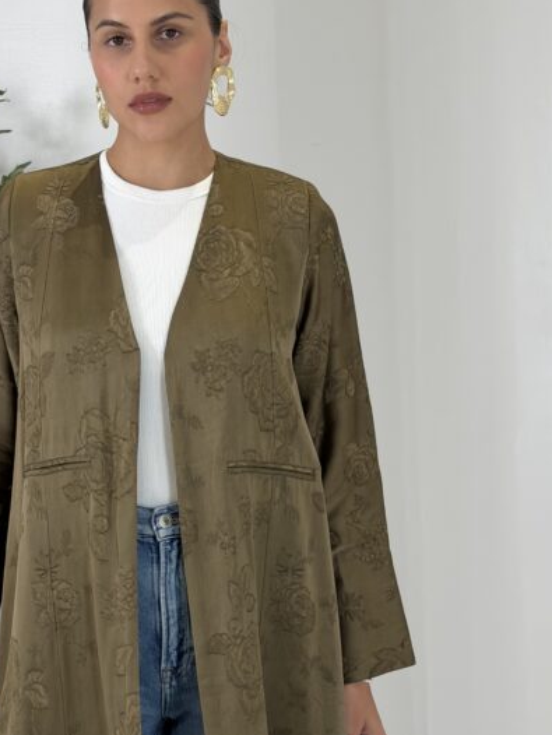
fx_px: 1551
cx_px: 159
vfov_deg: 26.7
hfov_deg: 20.1
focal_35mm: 73
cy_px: 354
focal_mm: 6.76
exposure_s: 1/434
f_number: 1.78
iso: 64
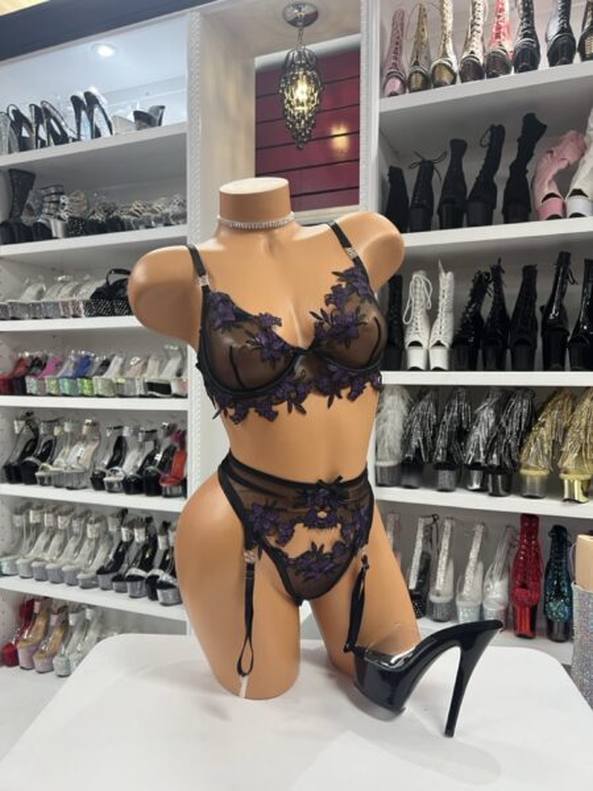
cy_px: 396
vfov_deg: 67.3
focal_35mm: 26
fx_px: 594
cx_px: 296
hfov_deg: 53.1
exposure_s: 1/60
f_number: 1.5
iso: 160
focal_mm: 5.7
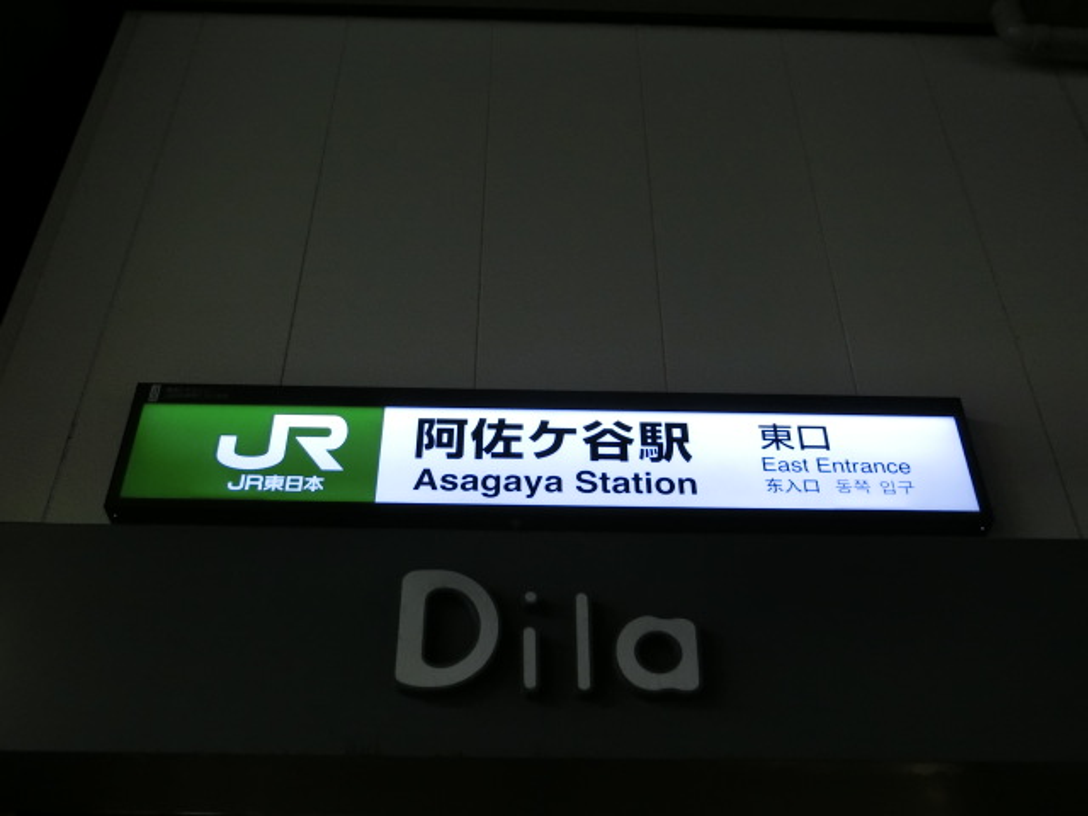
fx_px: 1226
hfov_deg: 47.9
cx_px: 544
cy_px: 408
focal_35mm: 39
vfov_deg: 36.8
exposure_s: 1/100
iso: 400
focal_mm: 6.9
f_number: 4.1
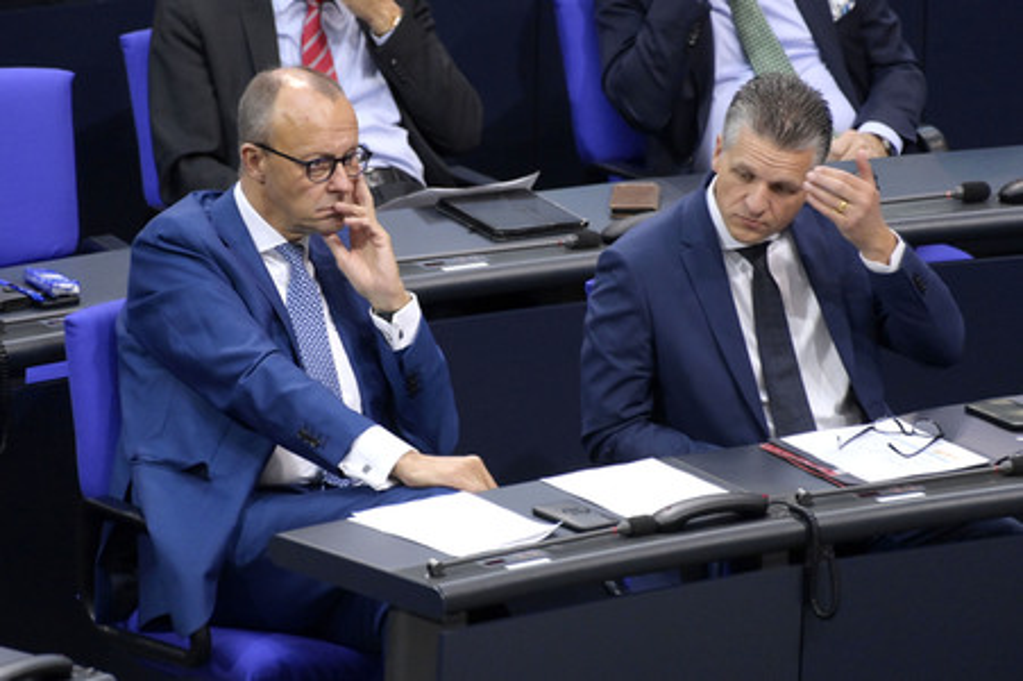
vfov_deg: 2.7
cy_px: 340
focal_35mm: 500
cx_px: 512
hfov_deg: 4.1
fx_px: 14198
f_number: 5.6
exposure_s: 1/250
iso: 8000
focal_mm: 500
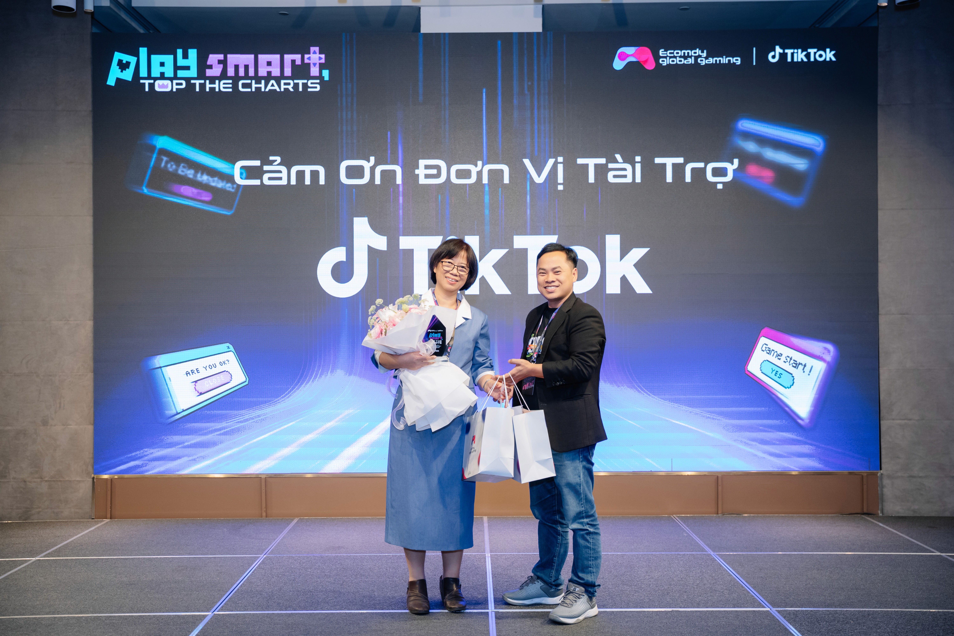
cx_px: 477
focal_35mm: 43
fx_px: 1134
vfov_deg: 31.3
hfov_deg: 45.6
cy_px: 318
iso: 1600
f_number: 3.5
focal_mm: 42.8
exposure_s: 1/200
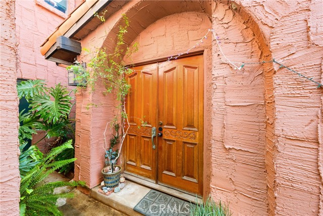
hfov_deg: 102.3
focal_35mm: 14
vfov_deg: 79.3
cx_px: 162
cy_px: 108
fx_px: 130
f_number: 8
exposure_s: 1/125
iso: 800
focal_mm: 14.5
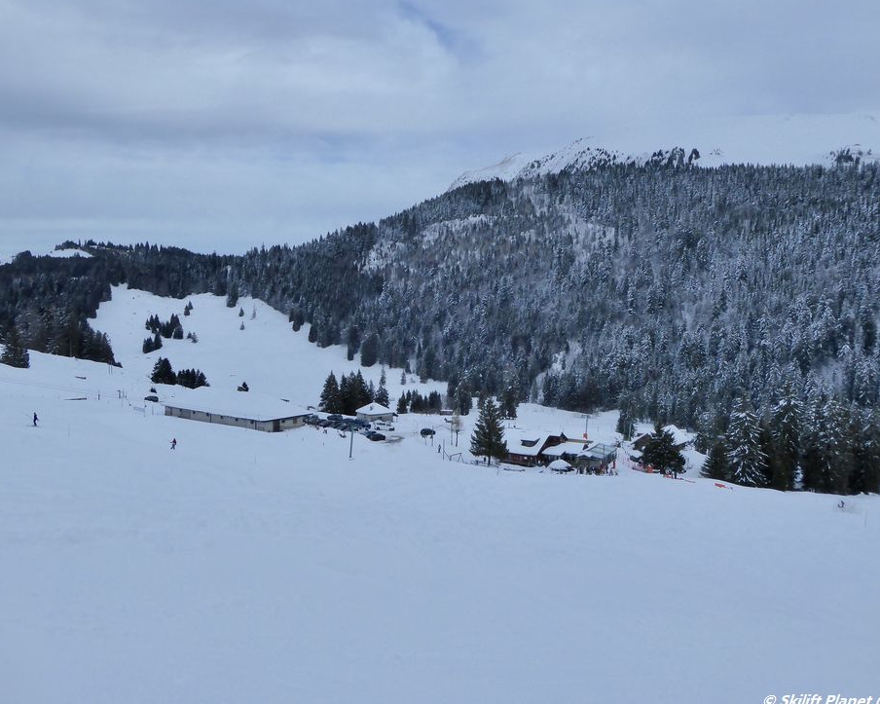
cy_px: 345
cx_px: 453
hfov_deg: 64.1
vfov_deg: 53.2
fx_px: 703
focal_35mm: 27
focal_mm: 4.3
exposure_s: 1/800
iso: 160
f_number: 4.5
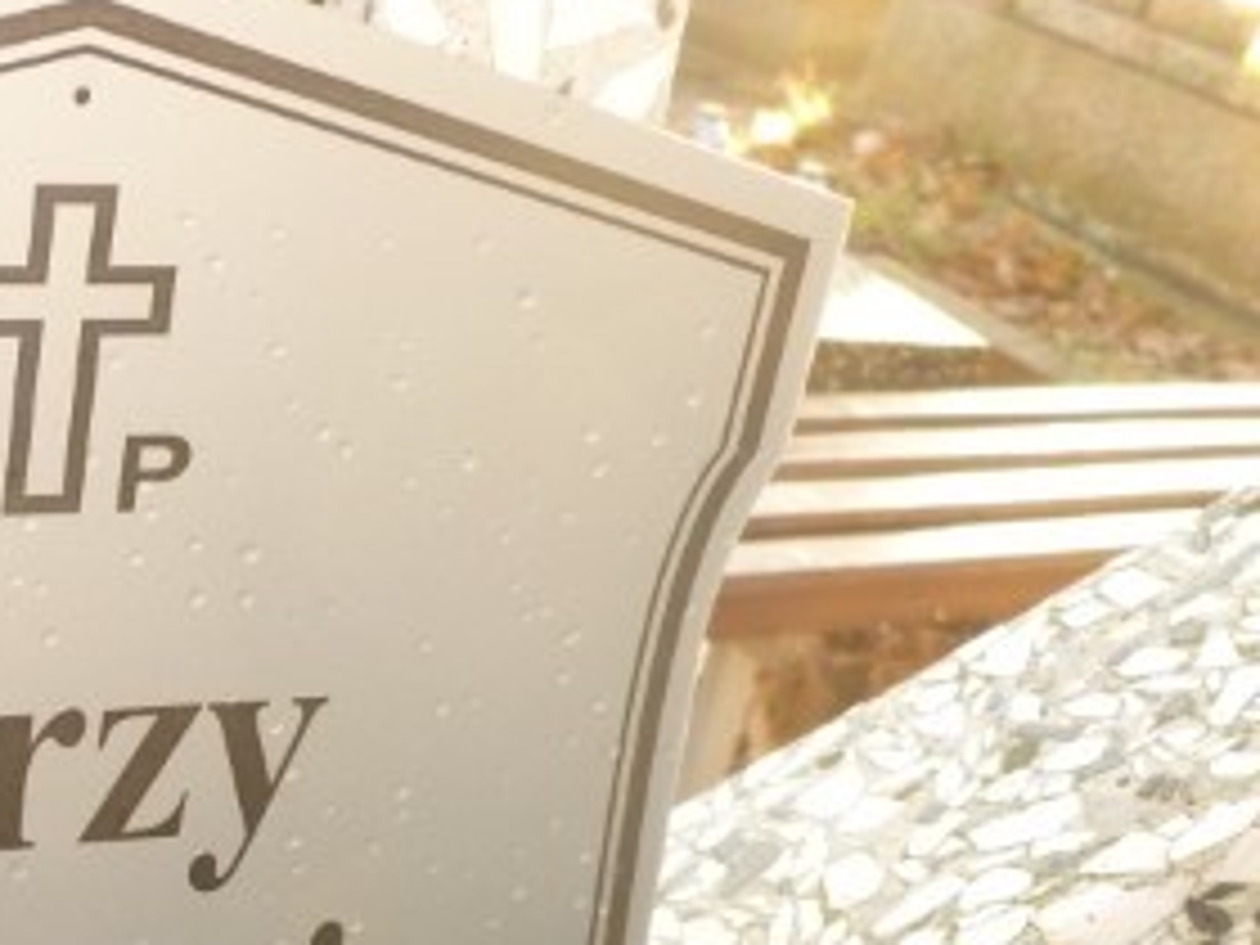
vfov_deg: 21.8
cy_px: 1017
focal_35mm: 64
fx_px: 2330
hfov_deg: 28.6
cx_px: 40
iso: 200
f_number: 3.3
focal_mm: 5
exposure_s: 1/100
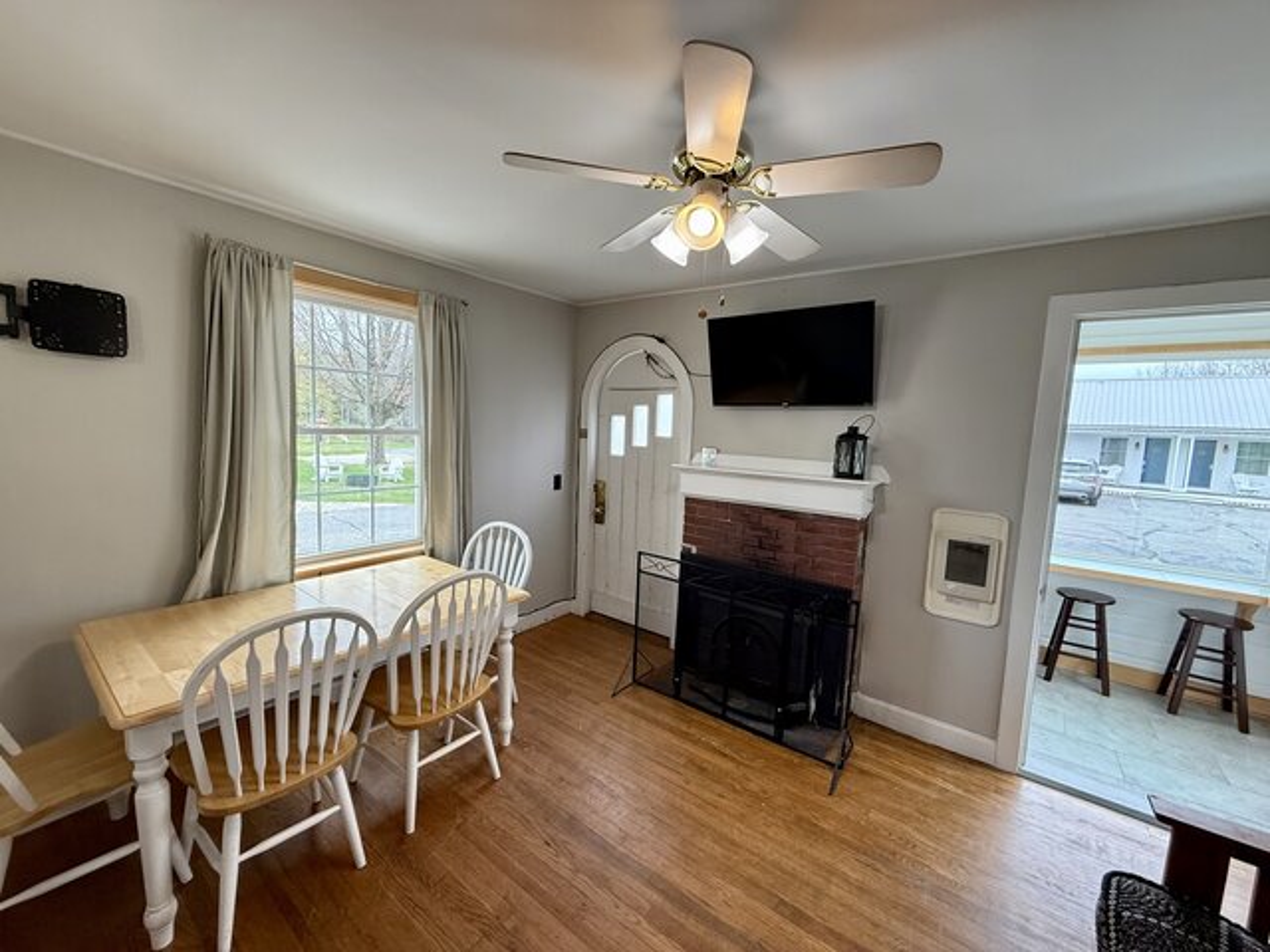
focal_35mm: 14
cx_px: 635
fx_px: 514
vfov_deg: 85.7
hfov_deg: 102.1
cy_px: 476
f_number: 2.2
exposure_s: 1/120
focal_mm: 2.22
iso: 250
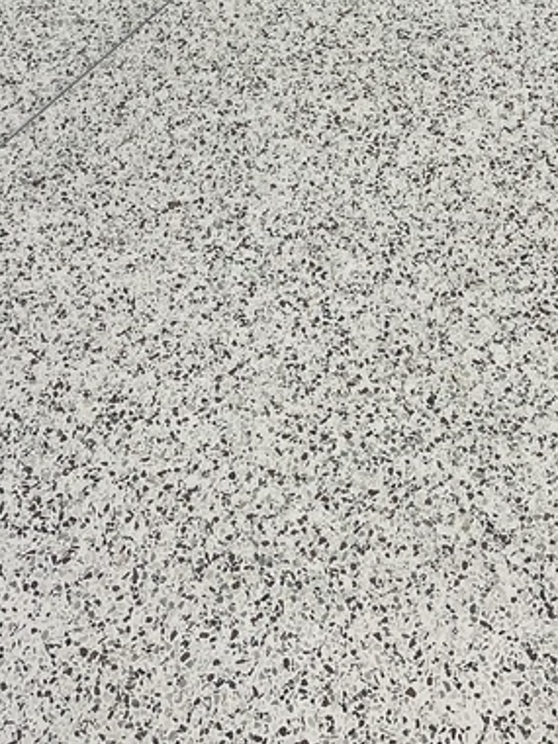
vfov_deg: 24.5
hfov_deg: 20.8
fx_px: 1505
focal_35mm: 70
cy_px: -202
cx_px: 433
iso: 80
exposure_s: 1/120
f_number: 1.6
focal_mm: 5.1
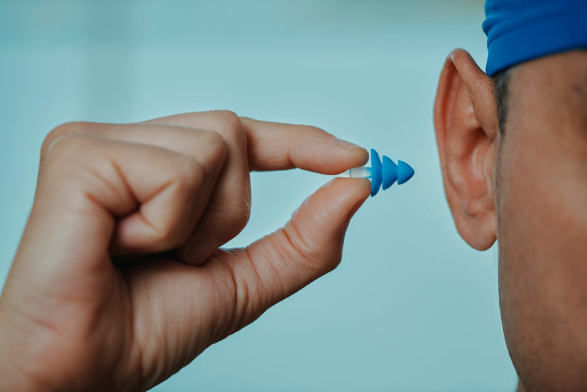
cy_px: 196
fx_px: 1712
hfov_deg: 19.5
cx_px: 294
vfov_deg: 13.0
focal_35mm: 105
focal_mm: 105
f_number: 4.5
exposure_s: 1/160
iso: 64
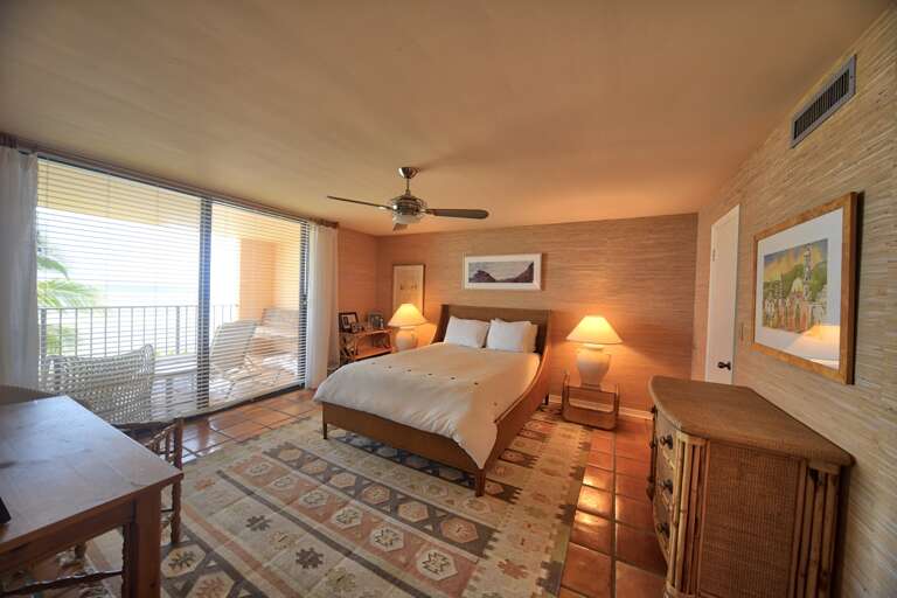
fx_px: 299
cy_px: 299
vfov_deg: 90.0
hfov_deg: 112.6
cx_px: 448
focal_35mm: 12
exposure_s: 1/60
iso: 1250
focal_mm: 12
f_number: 7.1
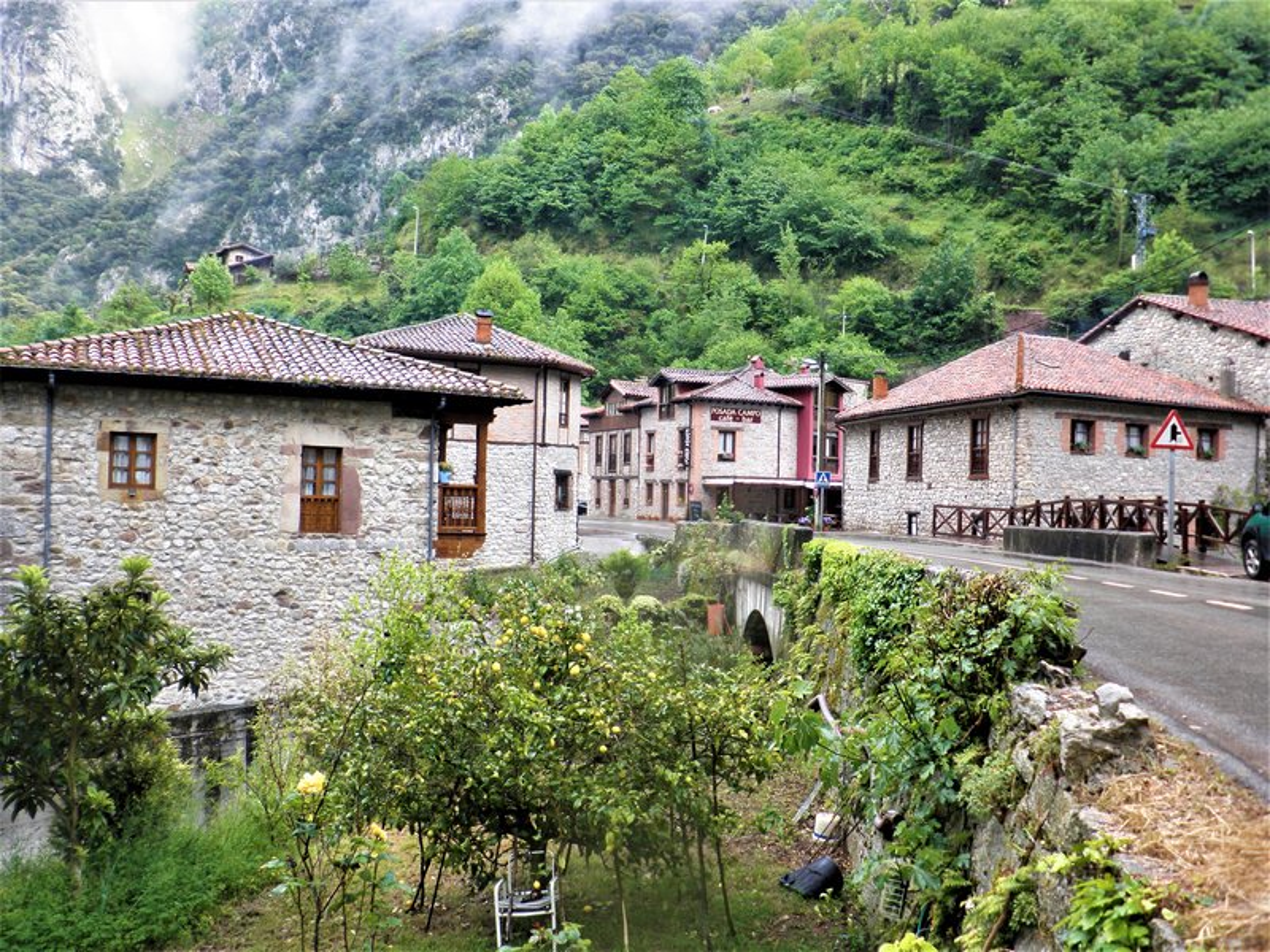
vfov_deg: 39.7
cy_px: 476
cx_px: 635
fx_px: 1321
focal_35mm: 36
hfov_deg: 51.4
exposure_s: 1/80
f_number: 3.5
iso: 64
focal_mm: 6.3
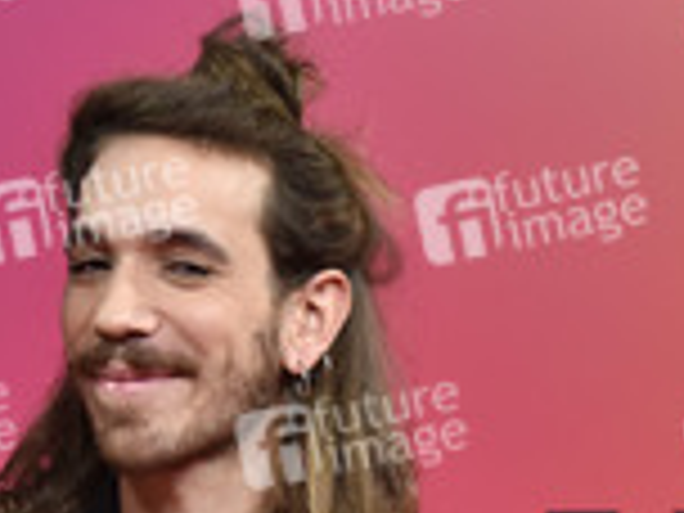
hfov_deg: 5.8
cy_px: 549
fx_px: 6738
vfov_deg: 4.4
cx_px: -38
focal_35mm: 341
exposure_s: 1/200
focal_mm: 120
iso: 2000
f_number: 5.6
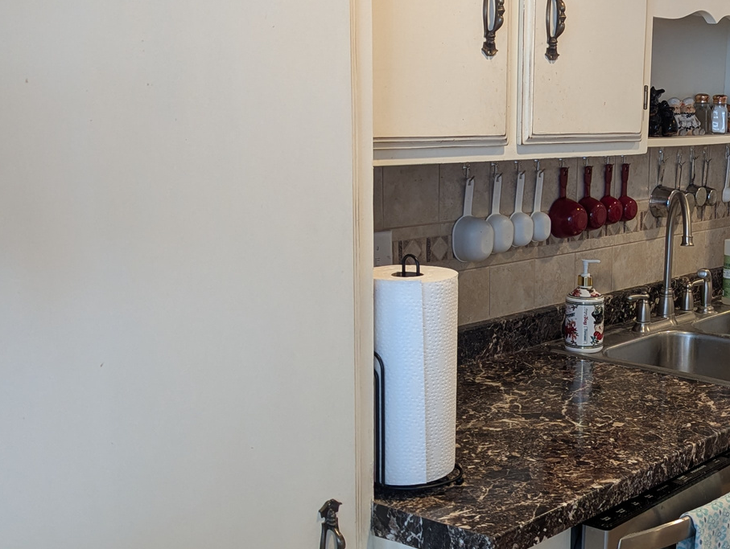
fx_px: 1140
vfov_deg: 27.0
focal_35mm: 54
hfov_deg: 33.3
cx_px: 683
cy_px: 330
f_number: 1.85
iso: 127
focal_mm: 6.81
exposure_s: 1/40
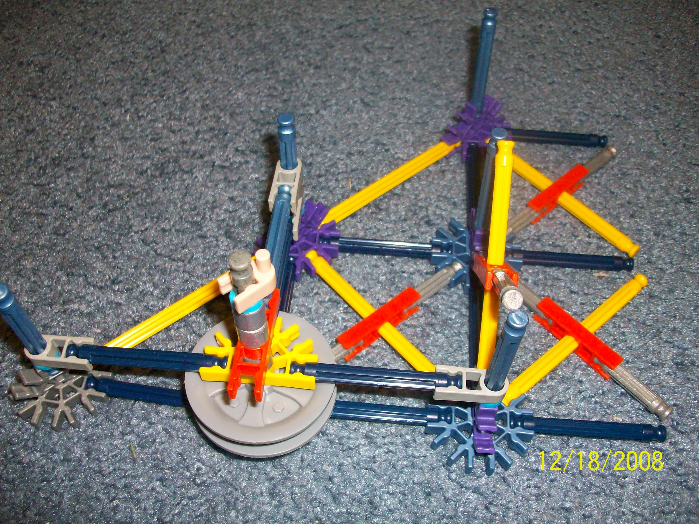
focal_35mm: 34
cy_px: 262
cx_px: 350
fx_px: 687
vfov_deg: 41.8
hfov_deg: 54.0
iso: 160
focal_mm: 5.7
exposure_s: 1/60
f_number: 2.8
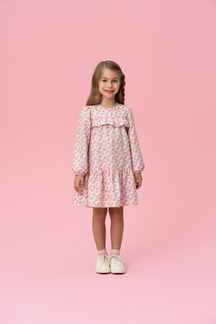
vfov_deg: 28.8
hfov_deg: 19.5
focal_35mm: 70
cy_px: 162
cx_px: 108
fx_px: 630
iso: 100
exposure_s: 1/125
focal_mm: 70
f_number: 6.3
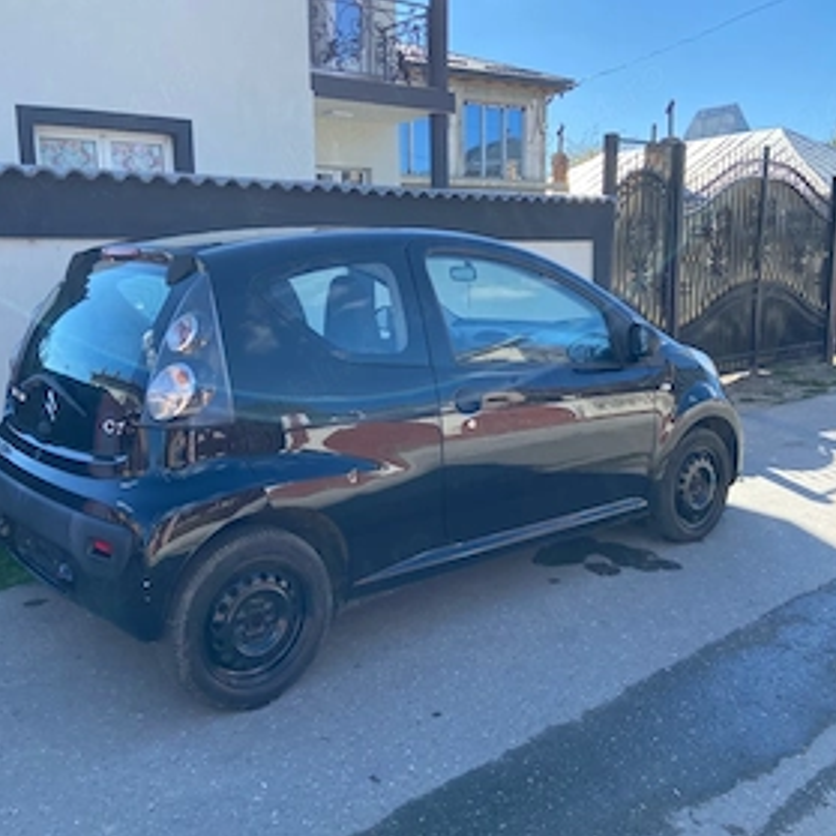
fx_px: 902
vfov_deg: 49.7
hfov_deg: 49.7
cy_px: 405
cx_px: 396
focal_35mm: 33
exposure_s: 1/1316
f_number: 1.8
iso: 32
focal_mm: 4.25
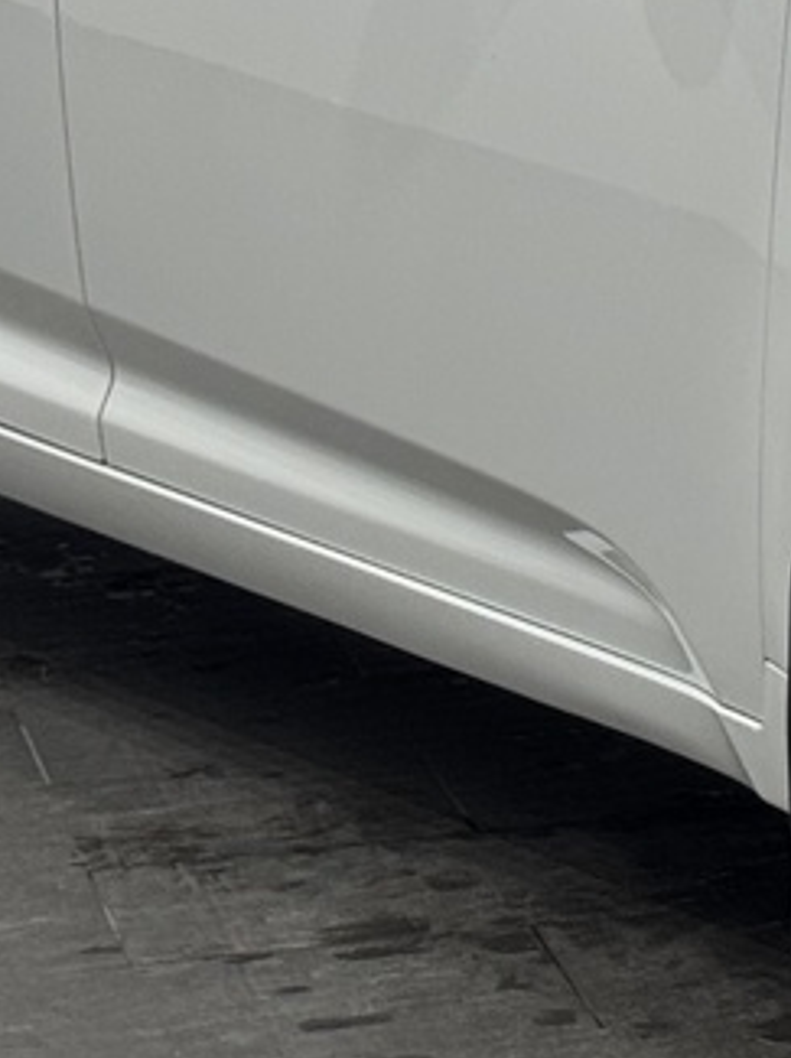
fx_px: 6502
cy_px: 46
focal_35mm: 213
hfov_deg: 6.8
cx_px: 1533
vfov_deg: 9.3
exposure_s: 1/221
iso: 64
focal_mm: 6.76
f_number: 1.78
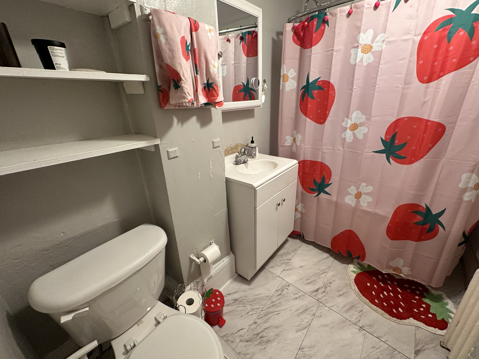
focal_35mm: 15
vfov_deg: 81.7
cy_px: 180
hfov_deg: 98.1
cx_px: 250
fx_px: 208
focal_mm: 2.22
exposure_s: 1/60
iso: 320
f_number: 2.2
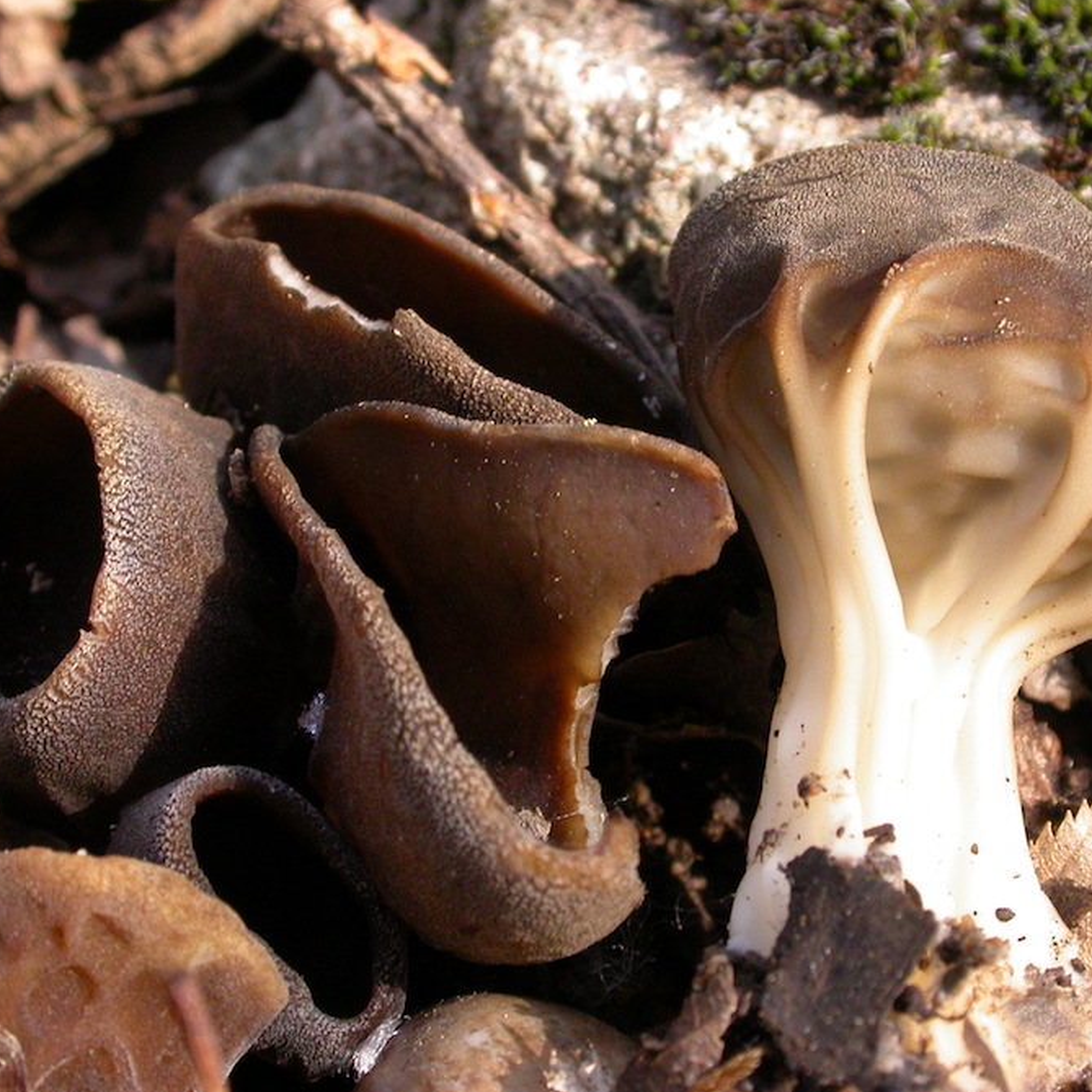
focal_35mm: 107
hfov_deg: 16.3
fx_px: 3819
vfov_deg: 16.3
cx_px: 656
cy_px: 544
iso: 200
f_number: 5.4
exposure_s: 1/173
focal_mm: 18.7
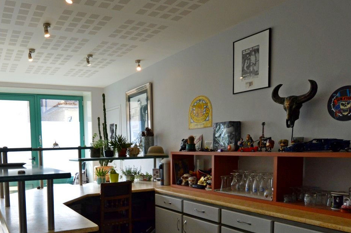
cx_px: 106
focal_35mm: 29
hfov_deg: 61.5
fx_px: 282
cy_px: 177
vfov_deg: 43.3
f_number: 5.6
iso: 400
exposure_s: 1/125
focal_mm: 10
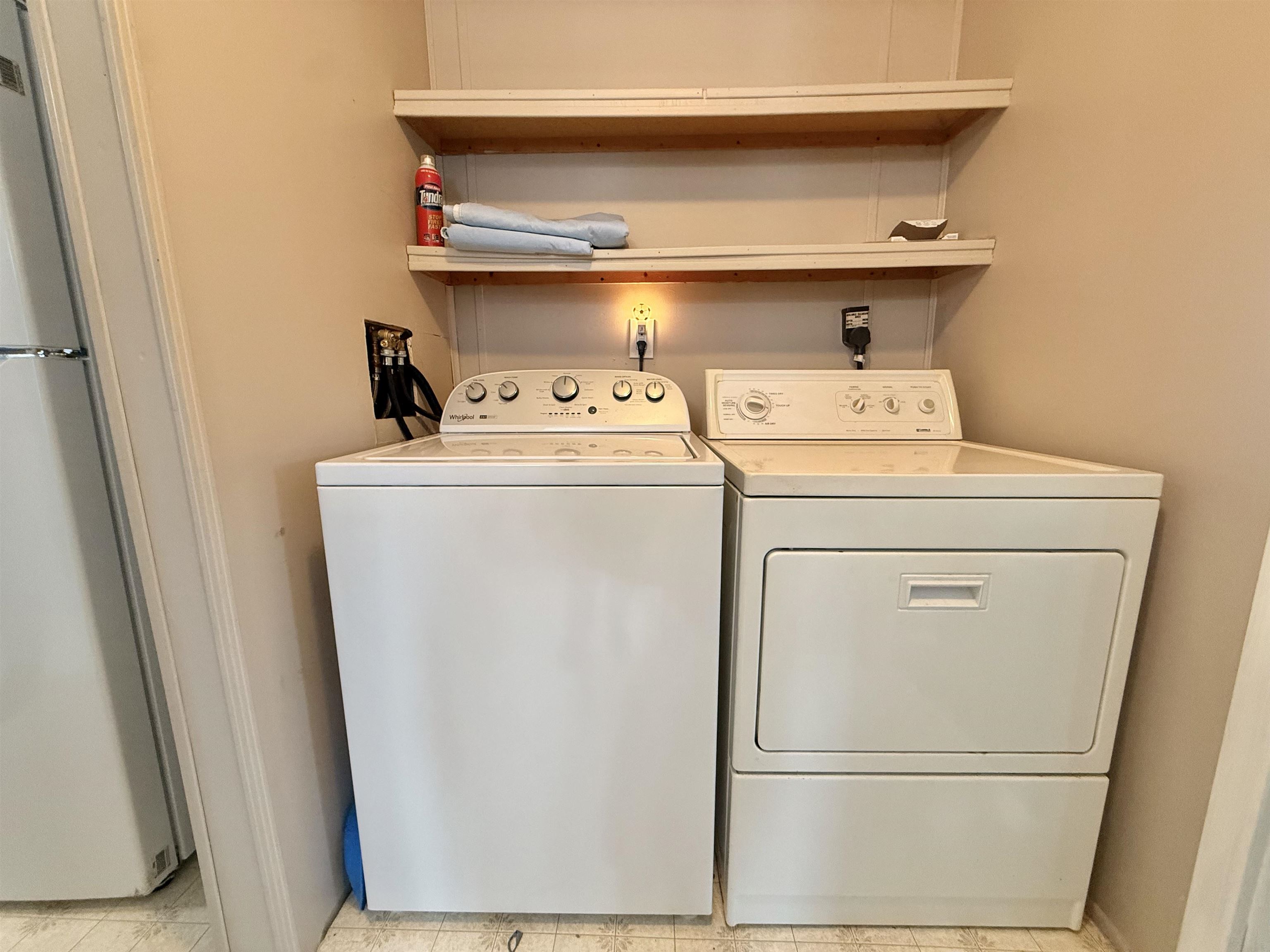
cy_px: 476
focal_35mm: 14
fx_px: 514
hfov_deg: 102.1
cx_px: 635
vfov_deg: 85.7
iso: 320
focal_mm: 2.22
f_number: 2.2
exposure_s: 1/60
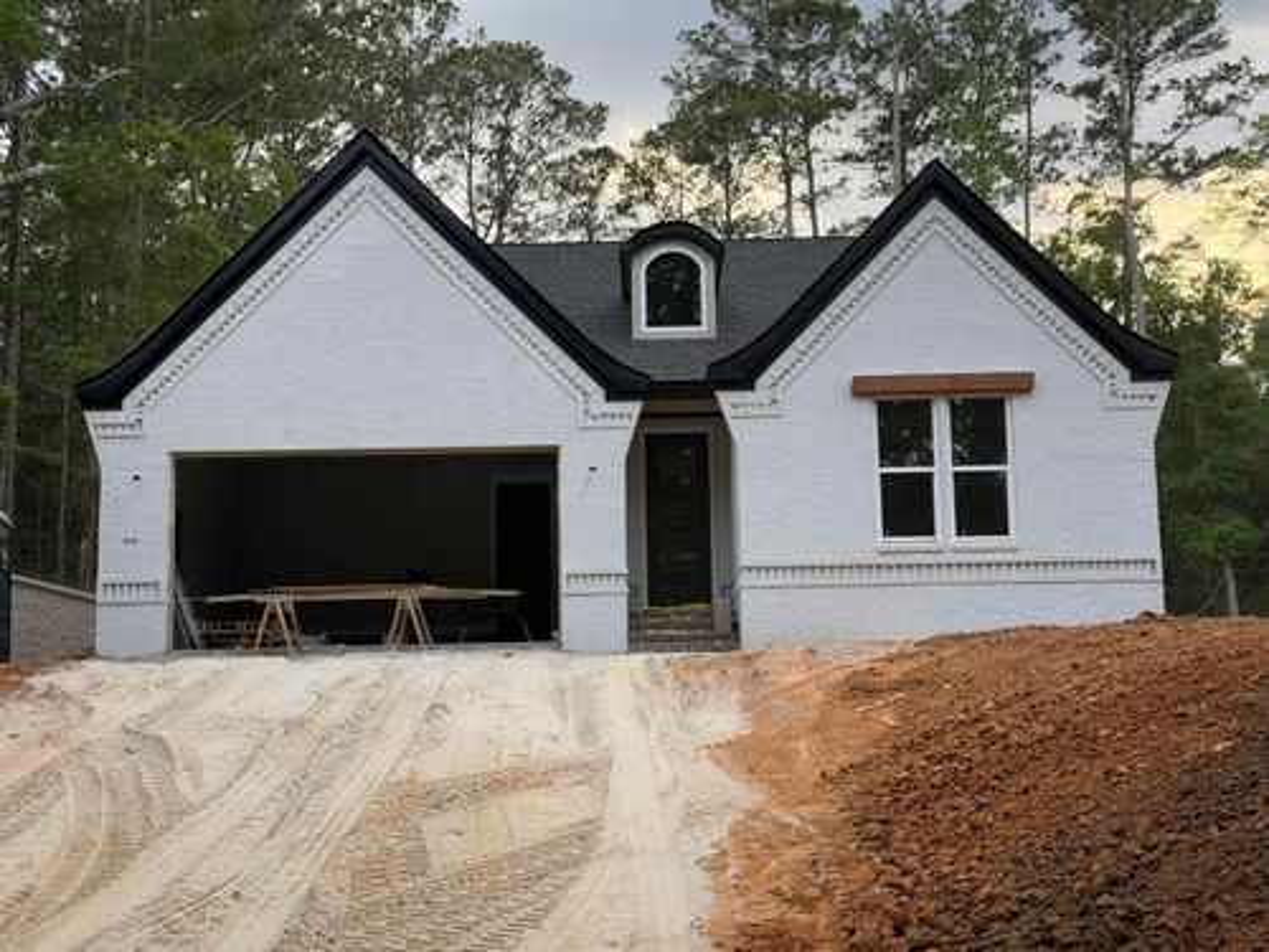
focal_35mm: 48
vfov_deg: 30.3
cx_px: 634
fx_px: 1760
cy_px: 476
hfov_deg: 39.7
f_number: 1.78
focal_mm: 6.76
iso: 50
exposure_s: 1/185
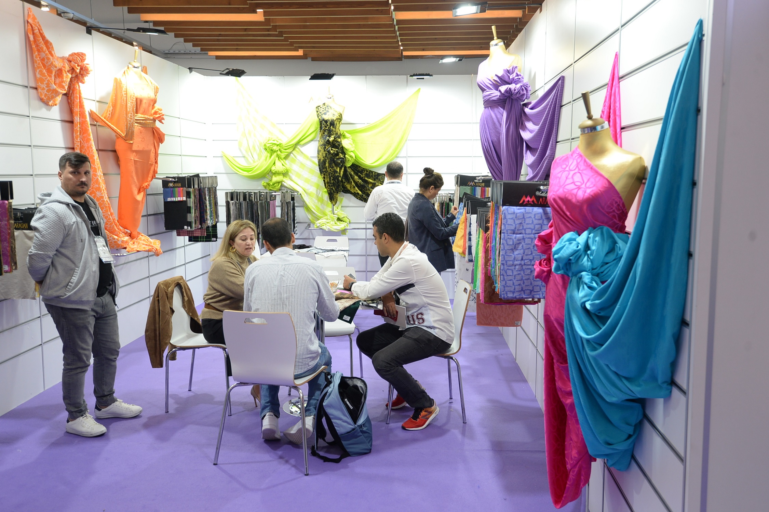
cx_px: 384
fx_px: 747
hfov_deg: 54.5
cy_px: 256
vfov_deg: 37.8
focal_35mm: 35
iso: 800
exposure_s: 1/125
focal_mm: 35
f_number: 4.5
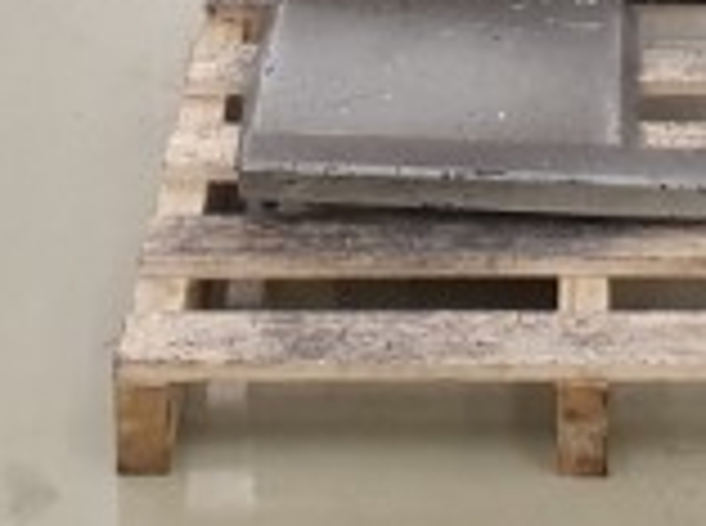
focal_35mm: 135
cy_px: -746
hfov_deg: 14.6
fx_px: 2747
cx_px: 528
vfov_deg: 9.7
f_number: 2.4
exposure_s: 1/50
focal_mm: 4.32
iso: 320
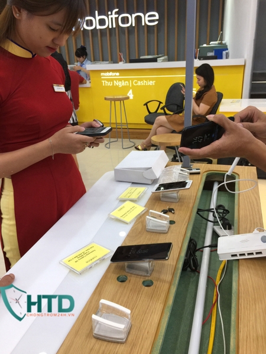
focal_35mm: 29
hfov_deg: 48.2
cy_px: 177
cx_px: 133
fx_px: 297
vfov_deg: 61.7
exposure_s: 1/33
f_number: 2.2
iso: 50
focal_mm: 4.15
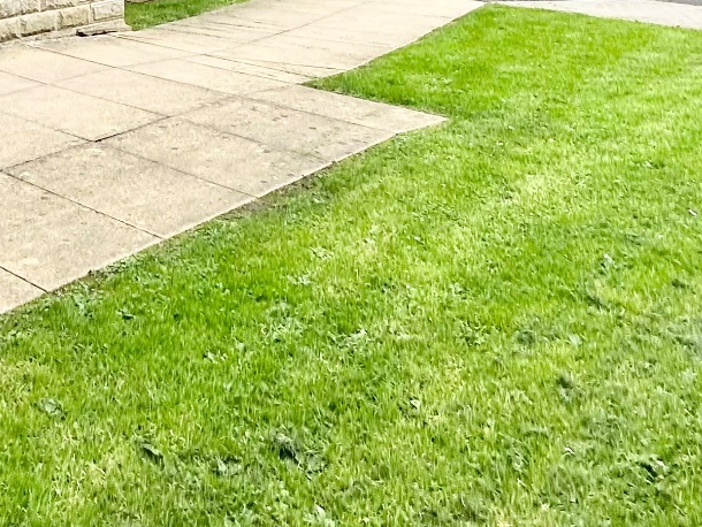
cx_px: -30
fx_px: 954
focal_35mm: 47
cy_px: -315
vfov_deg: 23.2
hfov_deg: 35.7
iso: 40
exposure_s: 1/127
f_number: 2.2
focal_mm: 2.22
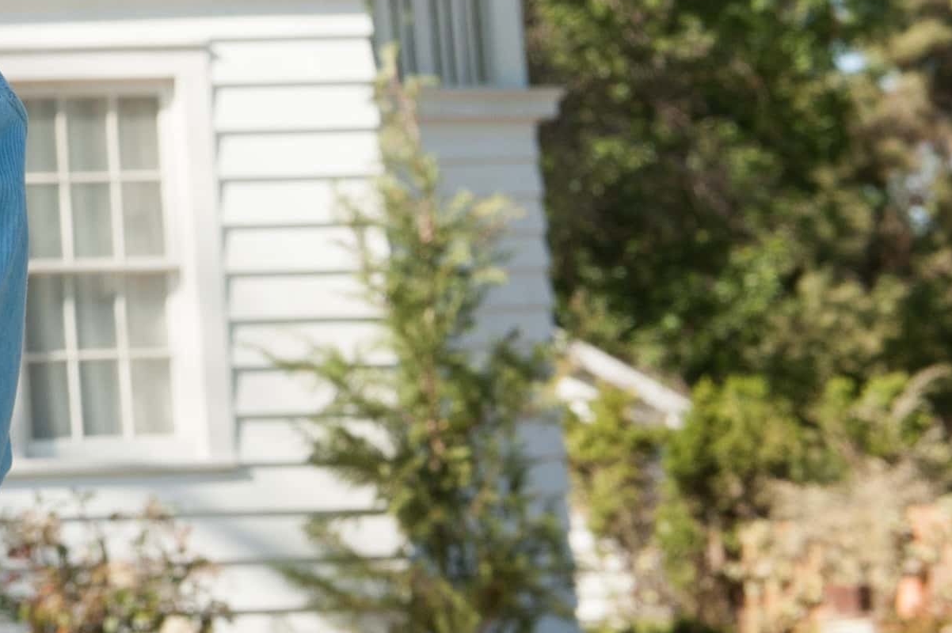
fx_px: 4678
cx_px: -573
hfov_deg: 11.1
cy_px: -57
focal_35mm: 177
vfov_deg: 7.7
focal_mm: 50
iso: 500
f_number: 13
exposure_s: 1/250
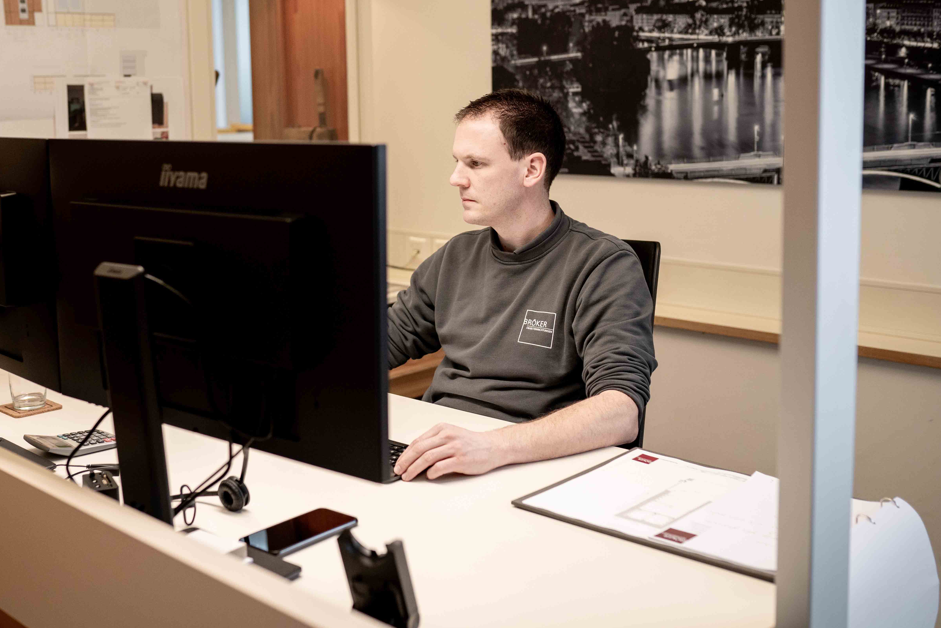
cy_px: 269
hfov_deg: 44.4
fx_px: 1150
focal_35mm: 44
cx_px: 408
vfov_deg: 30.5
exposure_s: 1/500
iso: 640
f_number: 2.5
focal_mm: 35
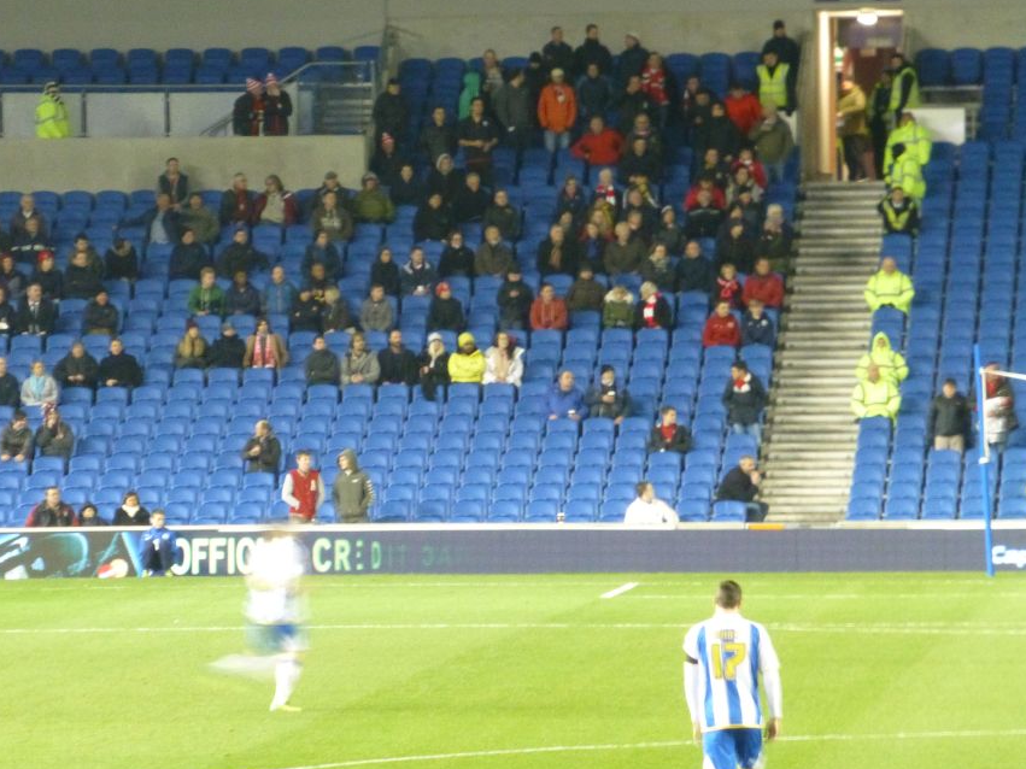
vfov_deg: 4.2
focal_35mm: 351
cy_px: 283
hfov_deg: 5.6
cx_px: 315
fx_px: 10402
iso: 640
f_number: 5.7
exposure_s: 1/8
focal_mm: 44.4
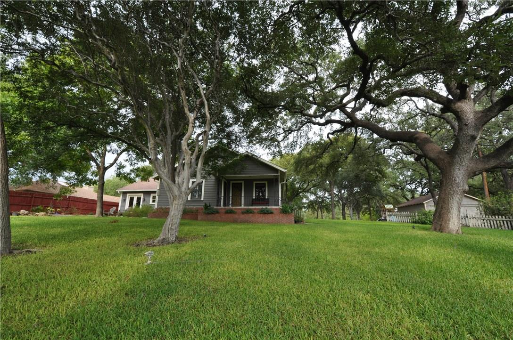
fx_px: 213
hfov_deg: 100.5
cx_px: 256
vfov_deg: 77.1
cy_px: 170
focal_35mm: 15
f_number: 10
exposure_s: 1/200
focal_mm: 10
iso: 800
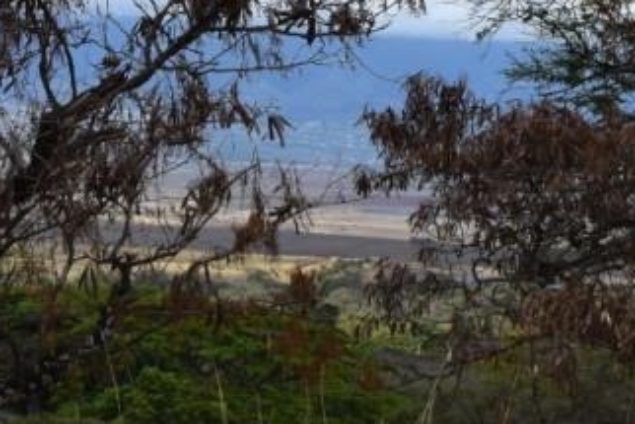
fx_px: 2735
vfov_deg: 8.8
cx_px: -479
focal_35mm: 155
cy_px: -56
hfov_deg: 12.2
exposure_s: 1/400
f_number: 10
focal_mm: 26
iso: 200
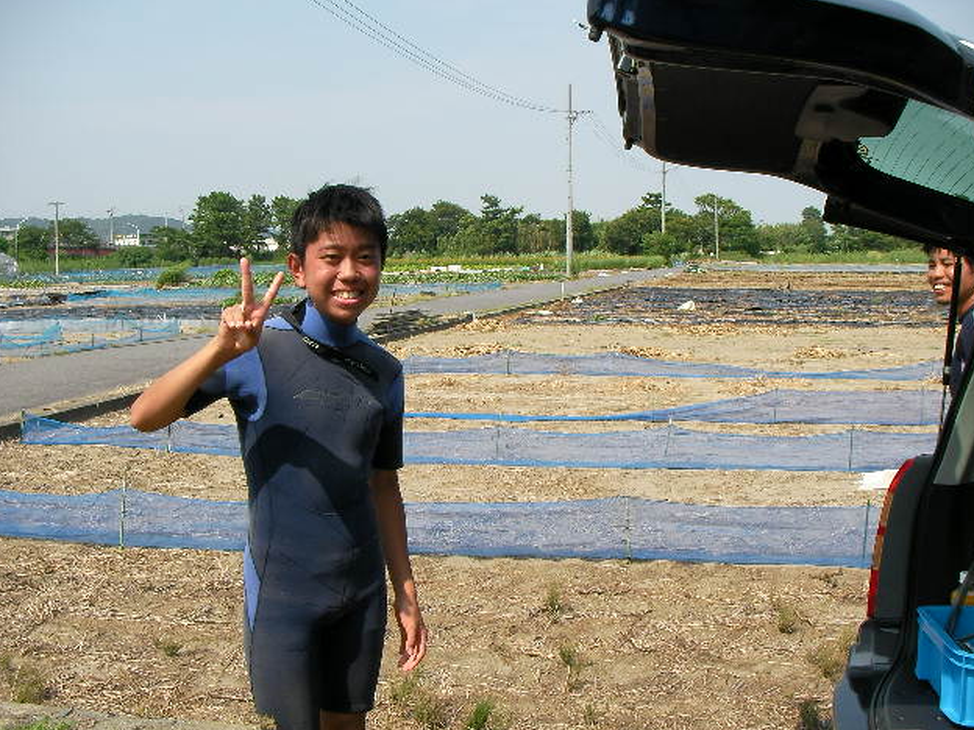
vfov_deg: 36.8
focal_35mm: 39
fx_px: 1097
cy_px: 371
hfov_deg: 47.9
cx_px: 493
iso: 50
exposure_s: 1/490
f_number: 4.5
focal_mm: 6.3
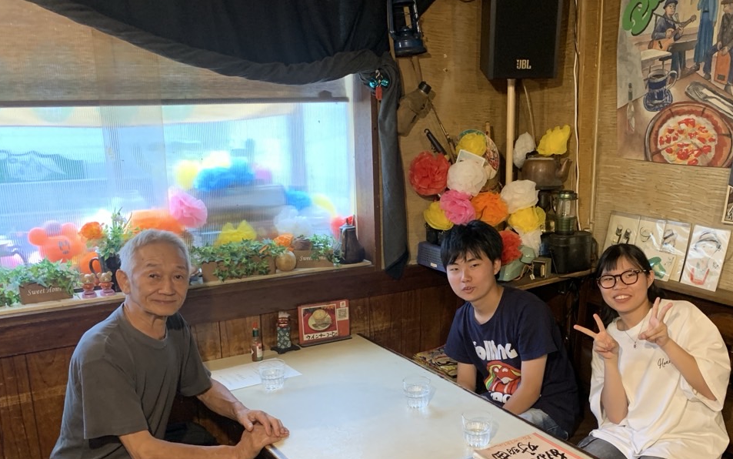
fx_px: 739
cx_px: 444
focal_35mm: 37
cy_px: 320
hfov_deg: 52.3
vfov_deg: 34.0
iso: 250
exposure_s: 1/33
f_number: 1.8
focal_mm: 4.25
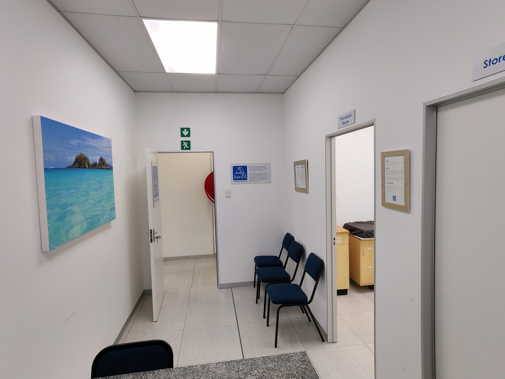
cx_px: 252
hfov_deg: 94.5
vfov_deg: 78.1
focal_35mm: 16
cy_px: 190
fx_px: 233
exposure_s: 1/100
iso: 125
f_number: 2.2
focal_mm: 1.96
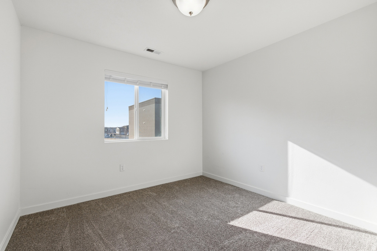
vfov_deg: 73.7
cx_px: 188
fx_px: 167
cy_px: 126
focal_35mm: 16
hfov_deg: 96.8
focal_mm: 16
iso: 250
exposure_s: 1/640
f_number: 9
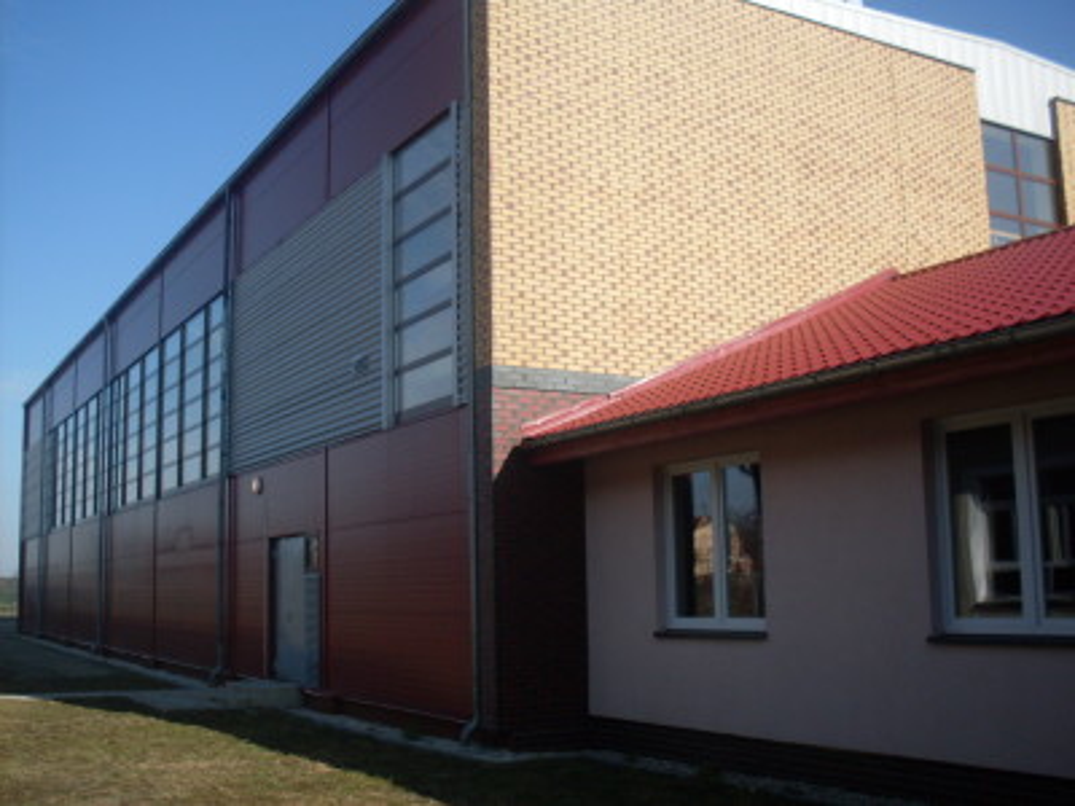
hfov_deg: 49.0
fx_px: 1180
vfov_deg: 37.7
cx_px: 538
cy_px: 403
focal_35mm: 38
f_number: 8.4
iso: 80
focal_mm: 6.3
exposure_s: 1/180
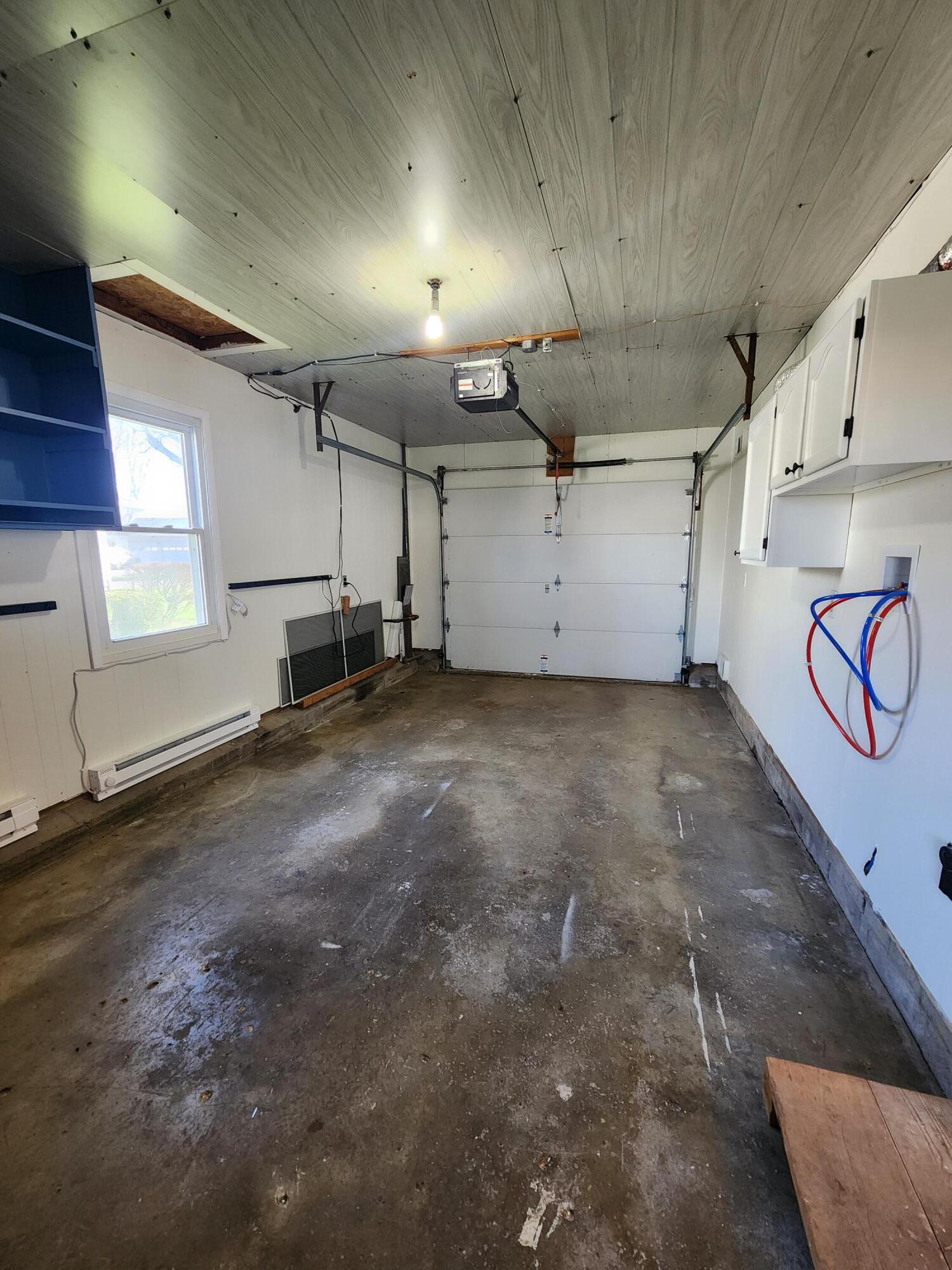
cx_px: 476
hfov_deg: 89.9
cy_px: 635
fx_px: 477
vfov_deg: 106.2
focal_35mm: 13
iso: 320
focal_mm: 2.2
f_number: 2.2
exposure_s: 1/60
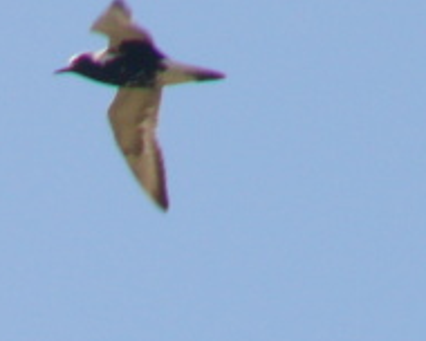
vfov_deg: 1.5
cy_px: 150
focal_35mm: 1065
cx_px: -20
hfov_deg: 1.8
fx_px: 13427
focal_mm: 72
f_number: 5.2
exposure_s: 1/400
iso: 50
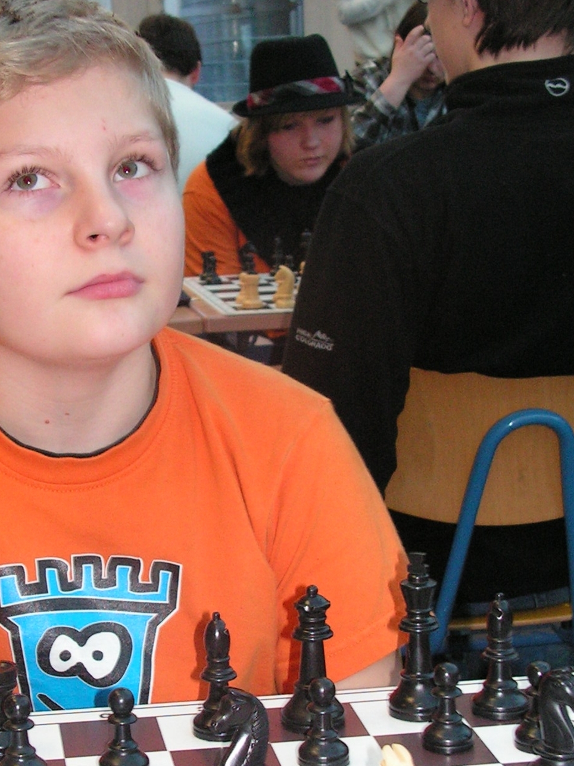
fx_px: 1835
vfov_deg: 23.5
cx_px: 146
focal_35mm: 83
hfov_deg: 17.7
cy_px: 470
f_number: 3.2
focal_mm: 8.4
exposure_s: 1/40
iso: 200
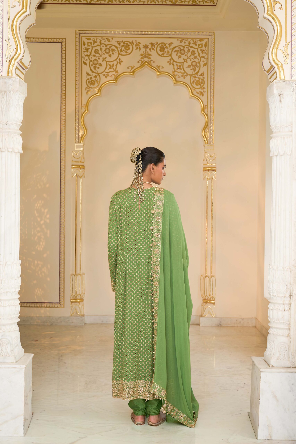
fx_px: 666
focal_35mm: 54
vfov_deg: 36.9
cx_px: 148
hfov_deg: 25.1
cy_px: 222
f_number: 5.6
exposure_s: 1/125
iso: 200
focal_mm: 54
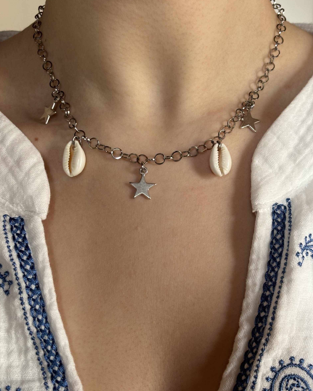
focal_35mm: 55
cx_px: 154
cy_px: 186
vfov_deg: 34.1
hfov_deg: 27.6
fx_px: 637
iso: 125
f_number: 1.6
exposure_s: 1/33
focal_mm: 5.96
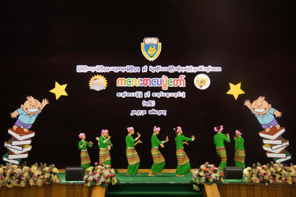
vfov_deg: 34.2
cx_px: 148
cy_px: 98
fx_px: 321
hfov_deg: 49.6
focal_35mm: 39
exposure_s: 1/50
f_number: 4
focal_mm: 26
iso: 500
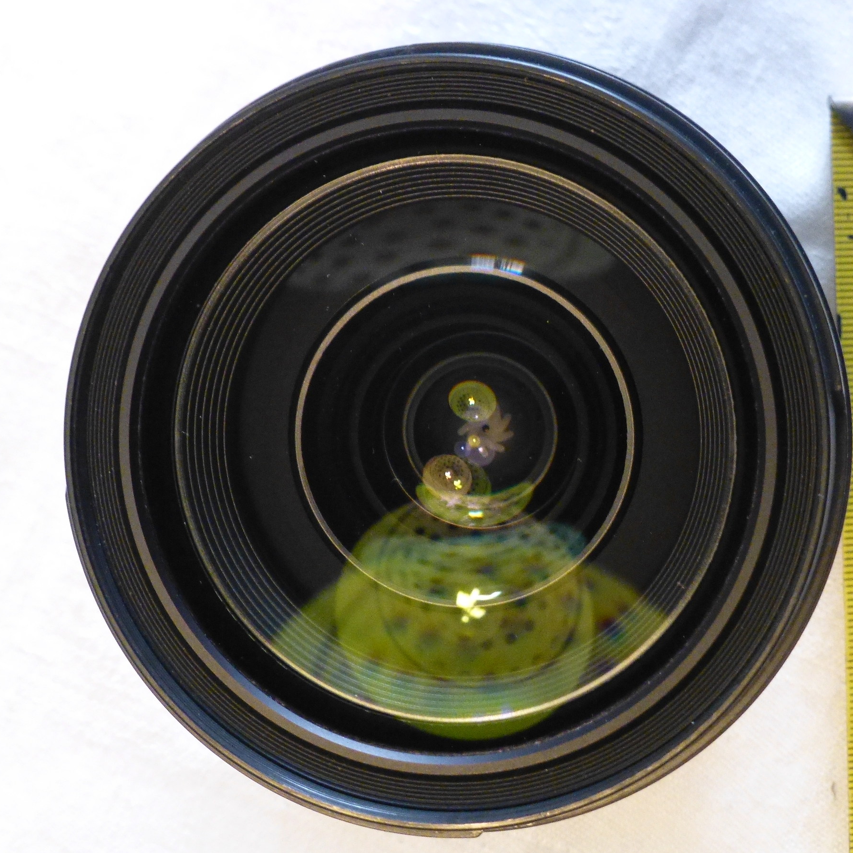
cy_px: 428
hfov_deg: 20.8
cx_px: 535
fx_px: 2314
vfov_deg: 20.9
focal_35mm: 83
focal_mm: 12.5
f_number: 5
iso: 800
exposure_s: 1/30
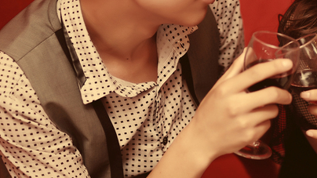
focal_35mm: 132
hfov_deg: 16.1
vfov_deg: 9.1
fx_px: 1109
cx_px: 257
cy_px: 18
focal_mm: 50
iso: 320
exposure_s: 1/100
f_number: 1.8
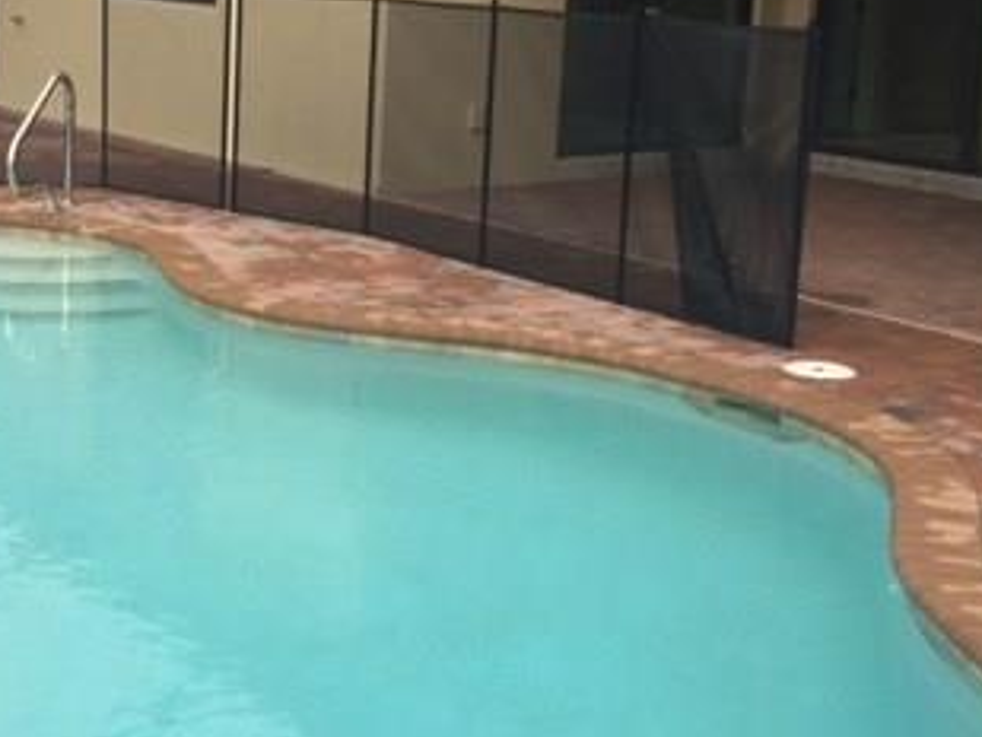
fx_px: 1703
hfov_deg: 31.7
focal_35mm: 60
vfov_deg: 24.2
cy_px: 203
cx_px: 264
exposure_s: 1/304
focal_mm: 4.15
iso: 32
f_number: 2.2
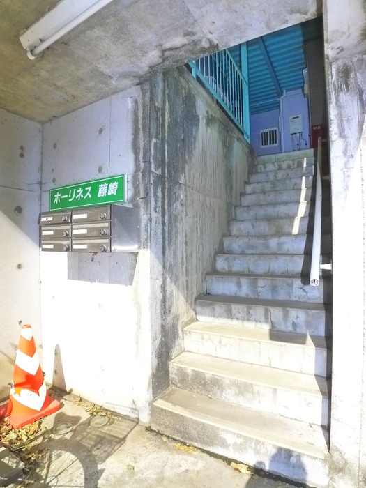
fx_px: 338
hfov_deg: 56.8
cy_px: 244
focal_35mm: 24
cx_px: 183
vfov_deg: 71.6
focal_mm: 5.1
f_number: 4
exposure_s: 1/640
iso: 400
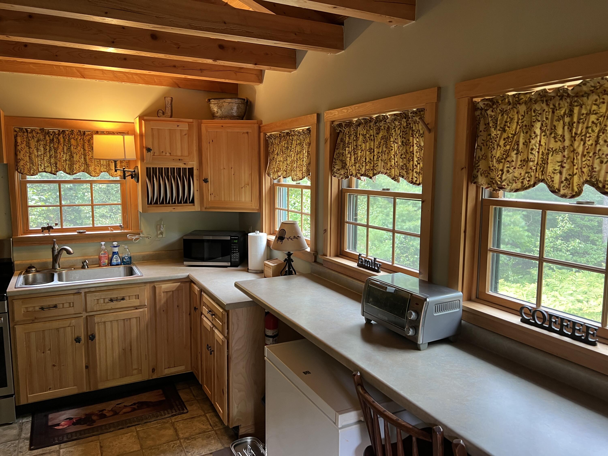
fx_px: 457
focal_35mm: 26
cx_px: 304
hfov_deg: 67.3
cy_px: 228
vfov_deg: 53.1
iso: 100
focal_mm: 5.7
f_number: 1.5
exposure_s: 1/60
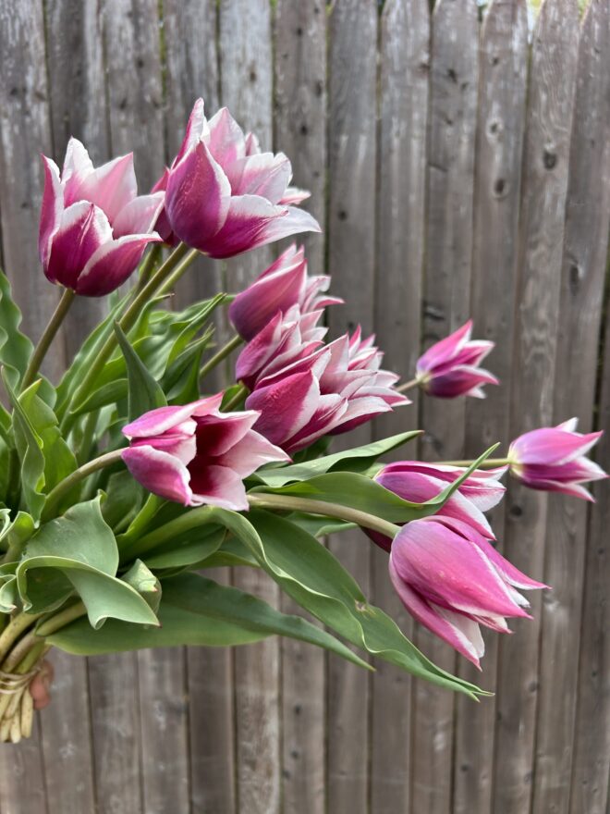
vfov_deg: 67.3
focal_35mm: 26
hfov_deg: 53.1
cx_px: 305
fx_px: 611
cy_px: 407
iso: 50
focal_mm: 5.7
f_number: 1.5
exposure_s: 1/1224
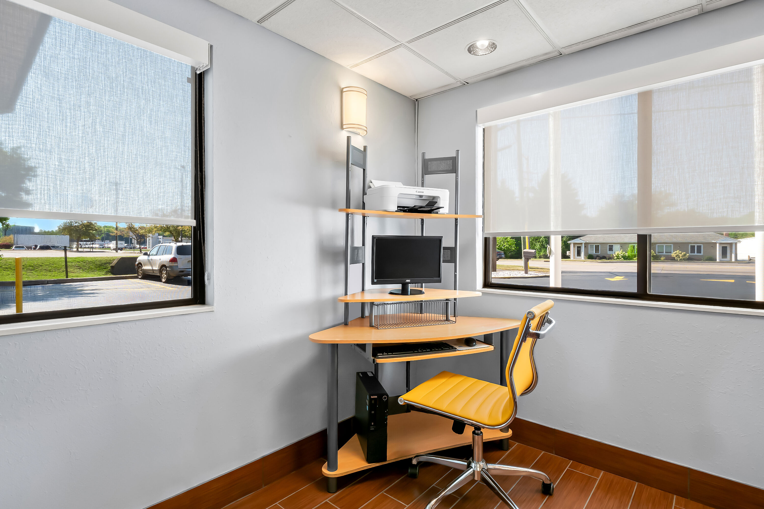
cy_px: 254
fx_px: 361
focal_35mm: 17
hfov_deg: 93.3
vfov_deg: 70.4
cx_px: 382
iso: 200
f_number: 8
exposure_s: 1/200
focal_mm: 8
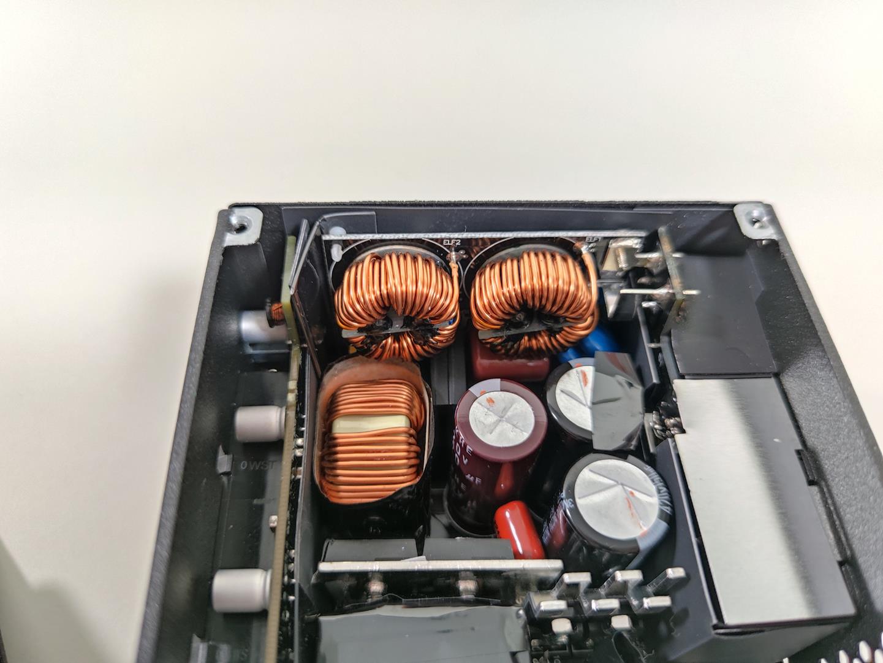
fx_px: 612
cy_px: 332
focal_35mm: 24
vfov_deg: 56.8
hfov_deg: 71.6
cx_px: 442
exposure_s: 1/33
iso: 384
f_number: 1.85
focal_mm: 6.78
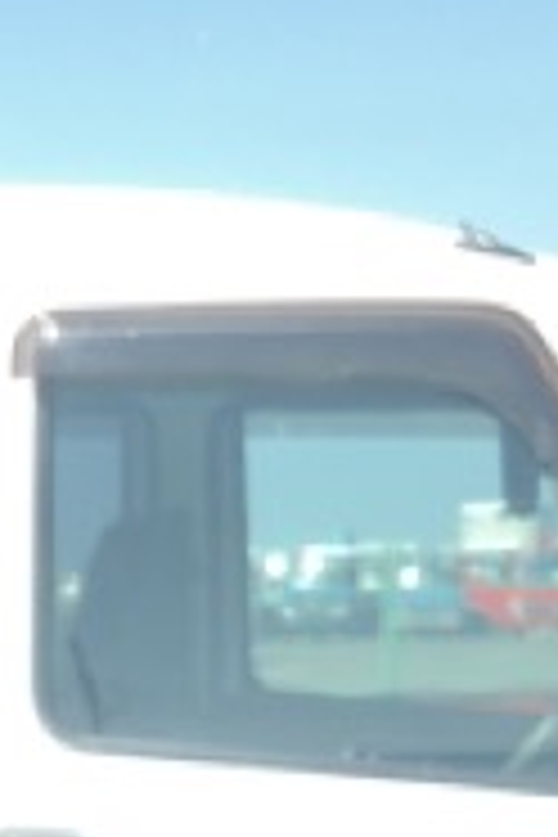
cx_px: -220
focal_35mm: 100
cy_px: 1436
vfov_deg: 17.3
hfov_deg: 13.1
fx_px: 2325
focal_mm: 3.99
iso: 20
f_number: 1.8
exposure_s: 1/425
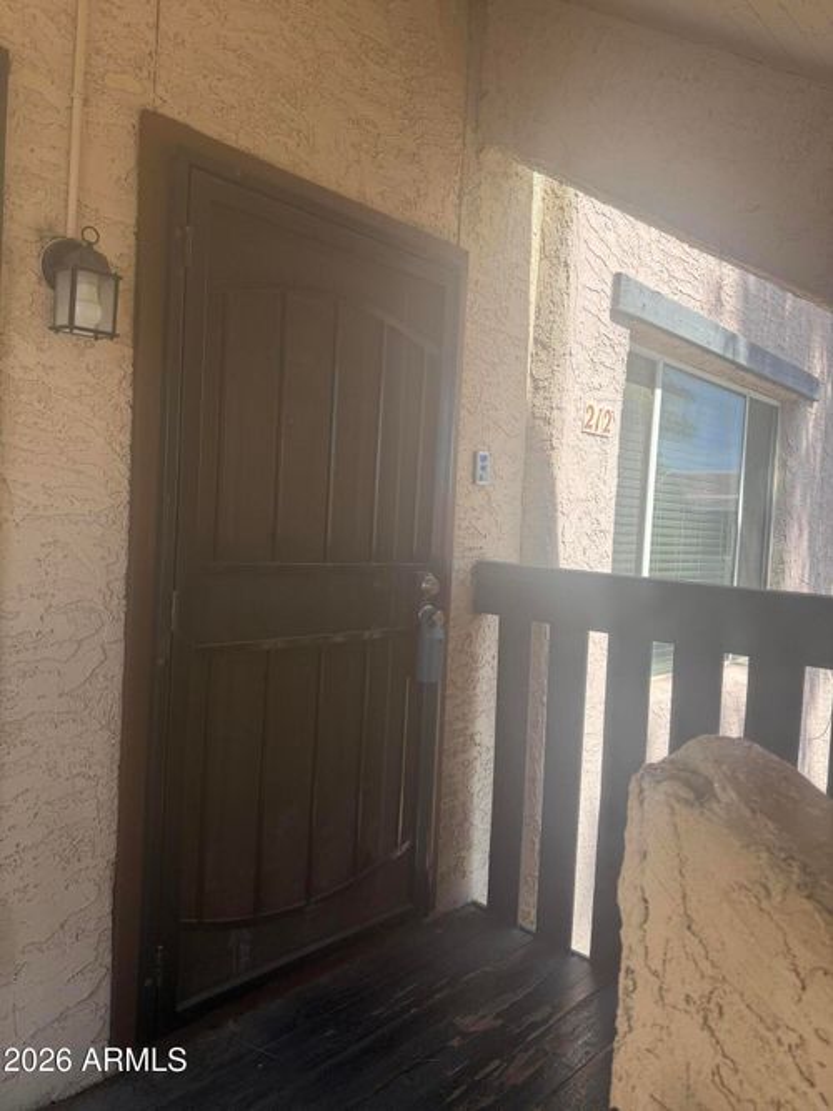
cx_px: 416
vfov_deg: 71.6
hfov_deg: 56.8
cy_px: 556
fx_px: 770
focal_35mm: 24
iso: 100
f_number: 1.78
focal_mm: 6.76
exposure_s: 1/1005
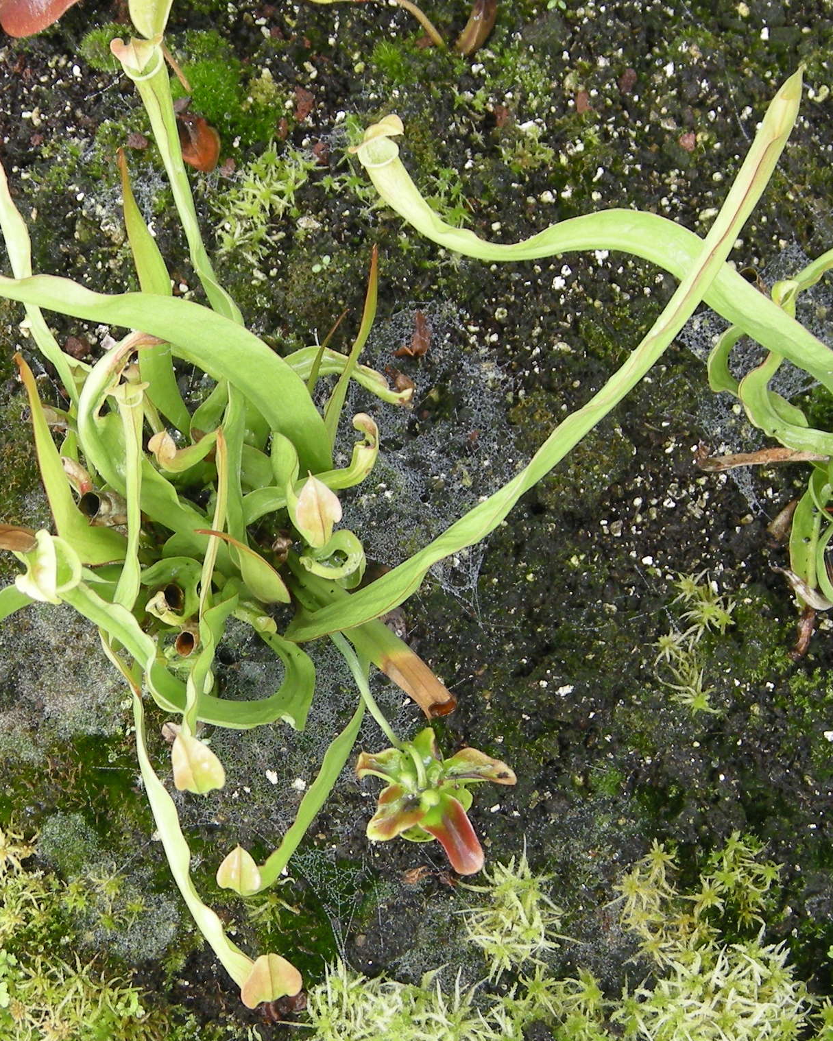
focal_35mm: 54
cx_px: 504
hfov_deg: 28.0
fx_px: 1664
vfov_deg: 34.7
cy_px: 573
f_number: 2.7
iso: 79
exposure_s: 1/60
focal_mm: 7.5
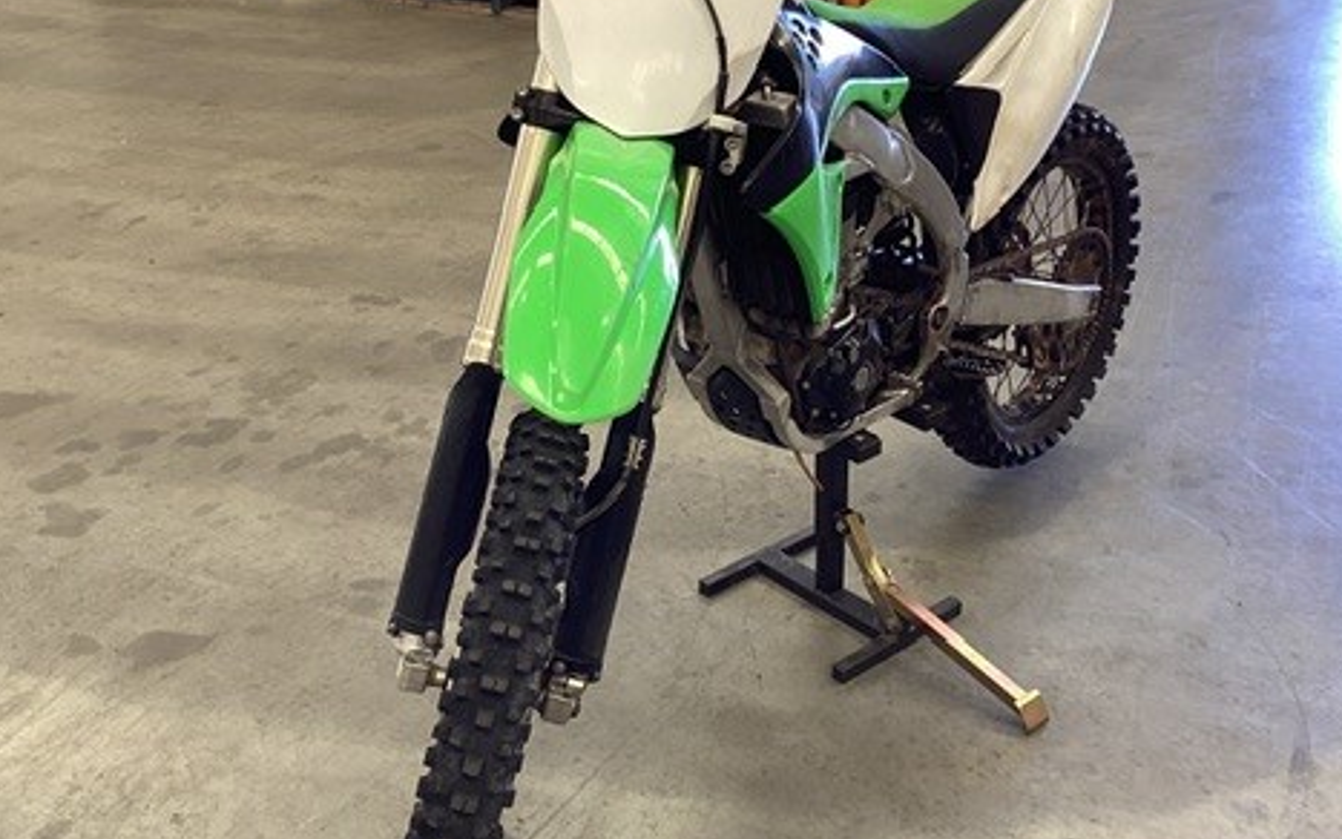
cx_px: 672
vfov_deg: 28.5
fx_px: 1646
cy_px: 333
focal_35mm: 45
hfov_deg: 44.4
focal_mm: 3.3
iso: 50
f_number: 2.4
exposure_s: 1/50
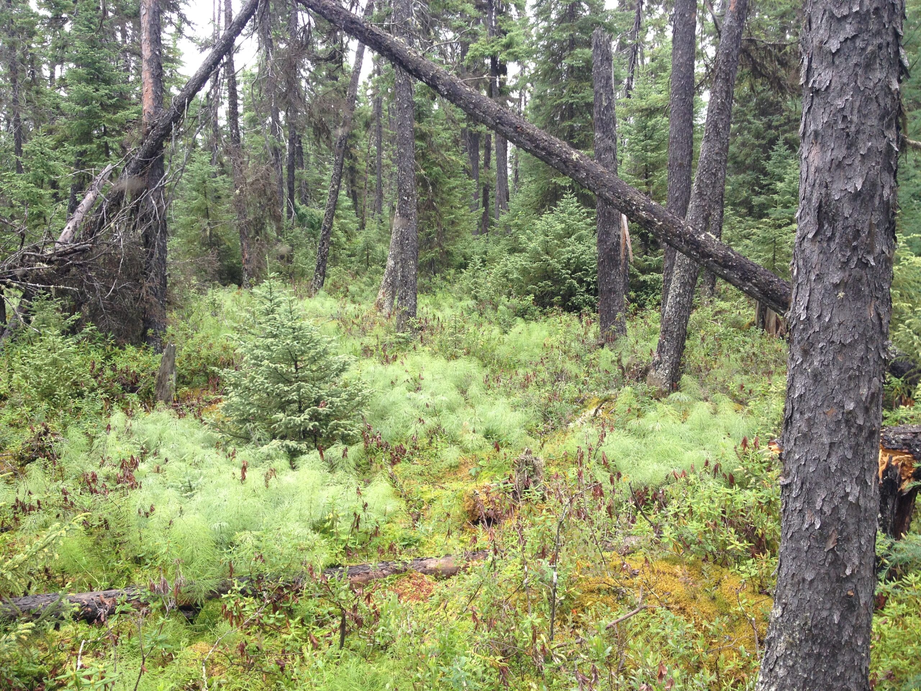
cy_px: 346
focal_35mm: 35
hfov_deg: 52.6
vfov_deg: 40.7
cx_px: 460
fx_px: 931
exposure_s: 1/120
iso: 50
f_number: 2.4
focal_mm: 4.28
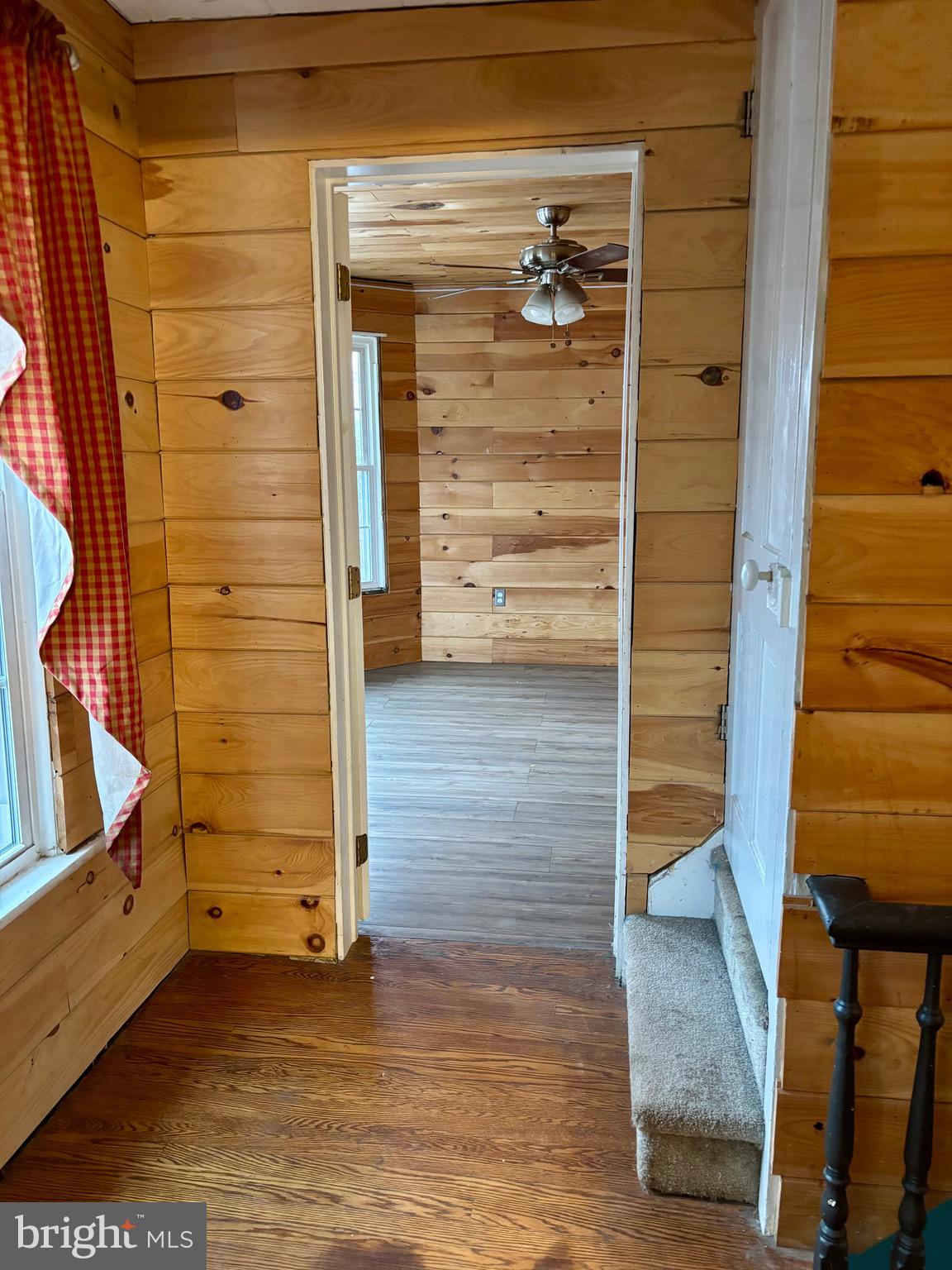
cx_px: 476
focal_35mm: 26
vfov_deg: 67.3
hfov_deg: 53.1
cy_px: 635
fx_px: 953
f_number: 1.6
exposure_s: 1/40
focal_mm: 5.96
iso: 500
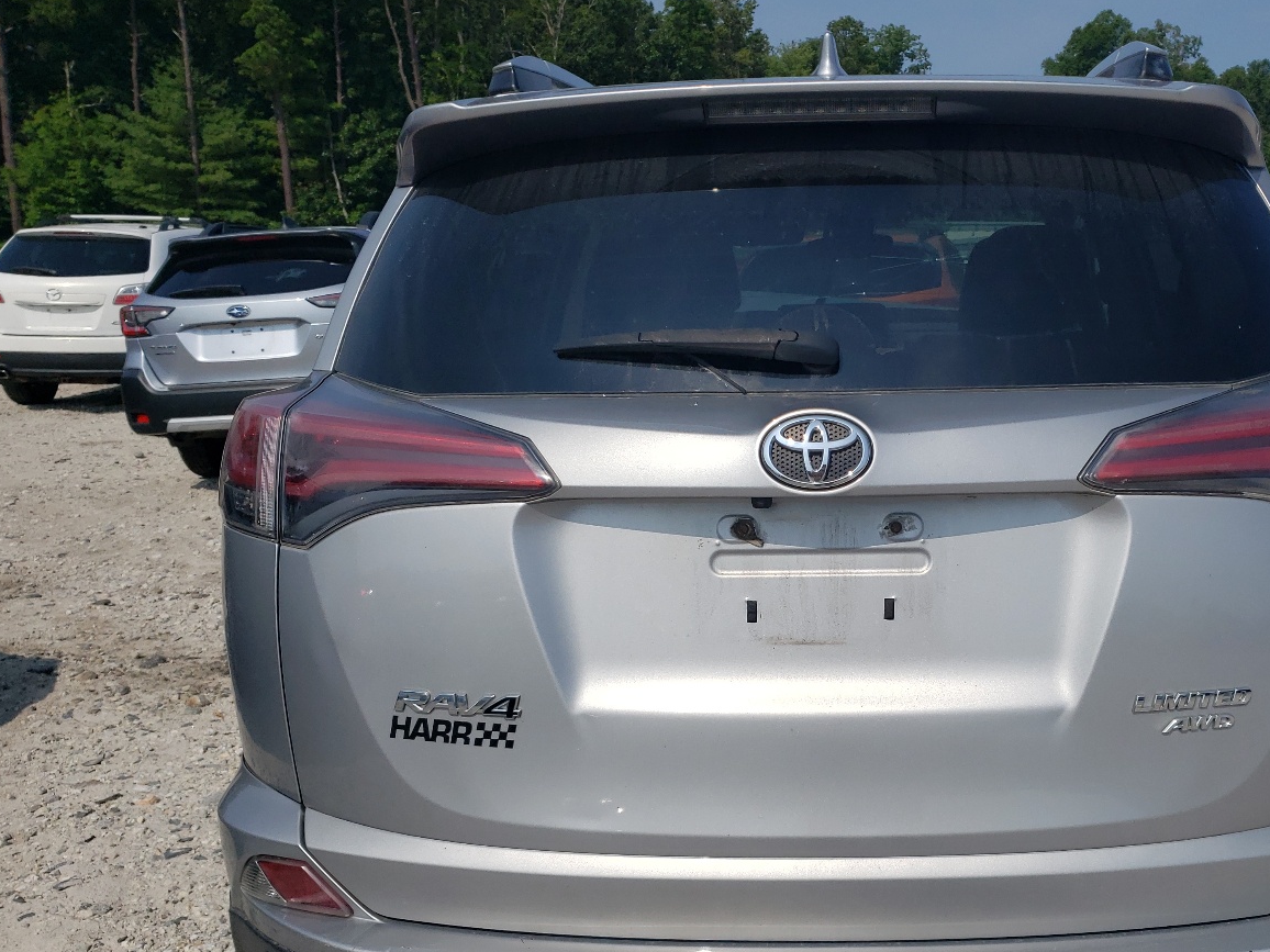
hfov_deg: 50.7
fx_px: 1321
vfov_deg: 39.4
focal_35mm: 36
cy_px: 583
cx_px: 818
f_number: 1.5
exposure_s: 1/10000
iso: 50
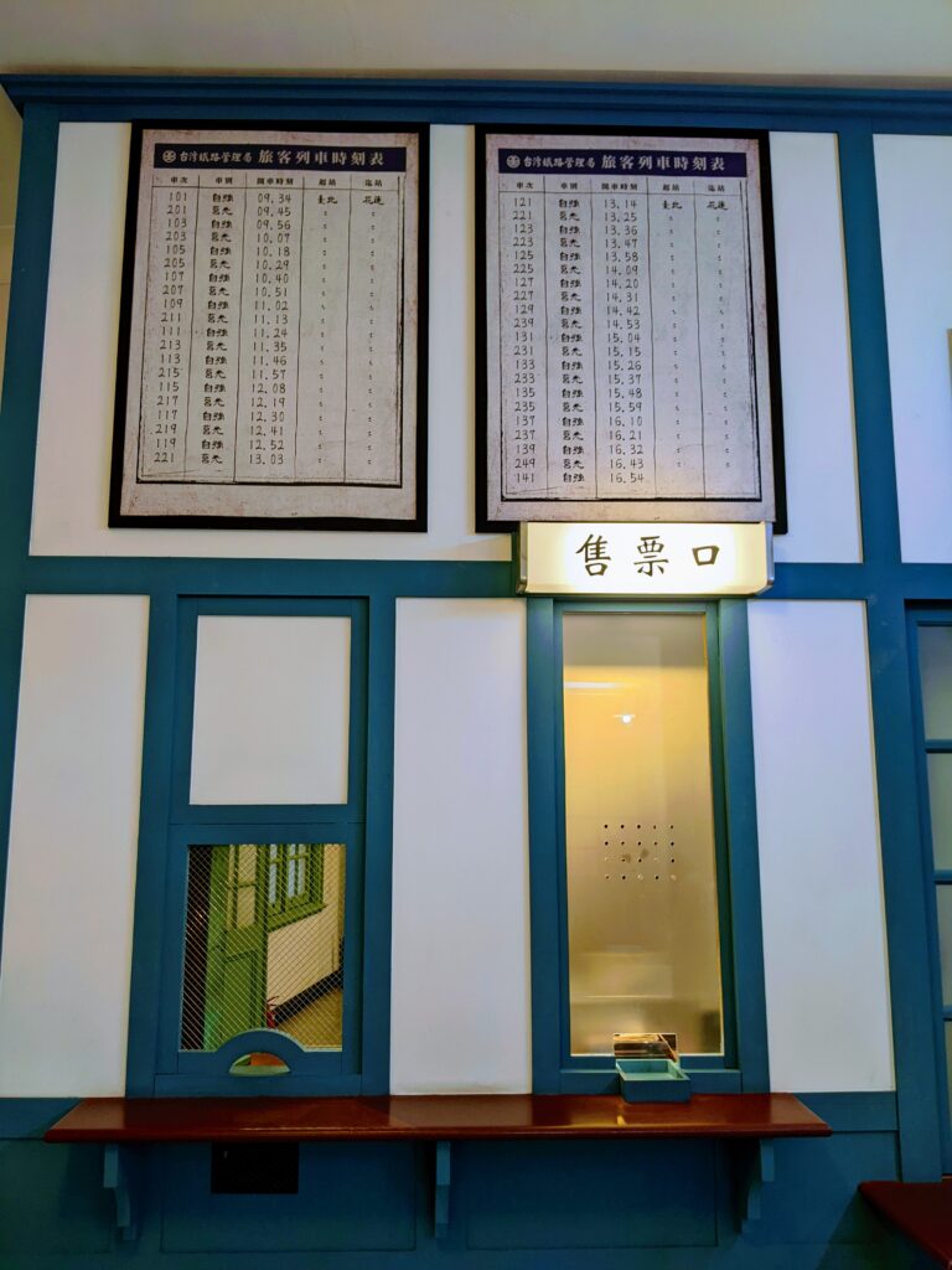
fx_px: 990
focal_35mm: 27
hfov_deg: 51.4
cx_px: 476
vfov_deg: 65.3
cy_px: 635
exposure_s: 1/30
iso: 55
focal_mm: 4.44
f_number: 1.8
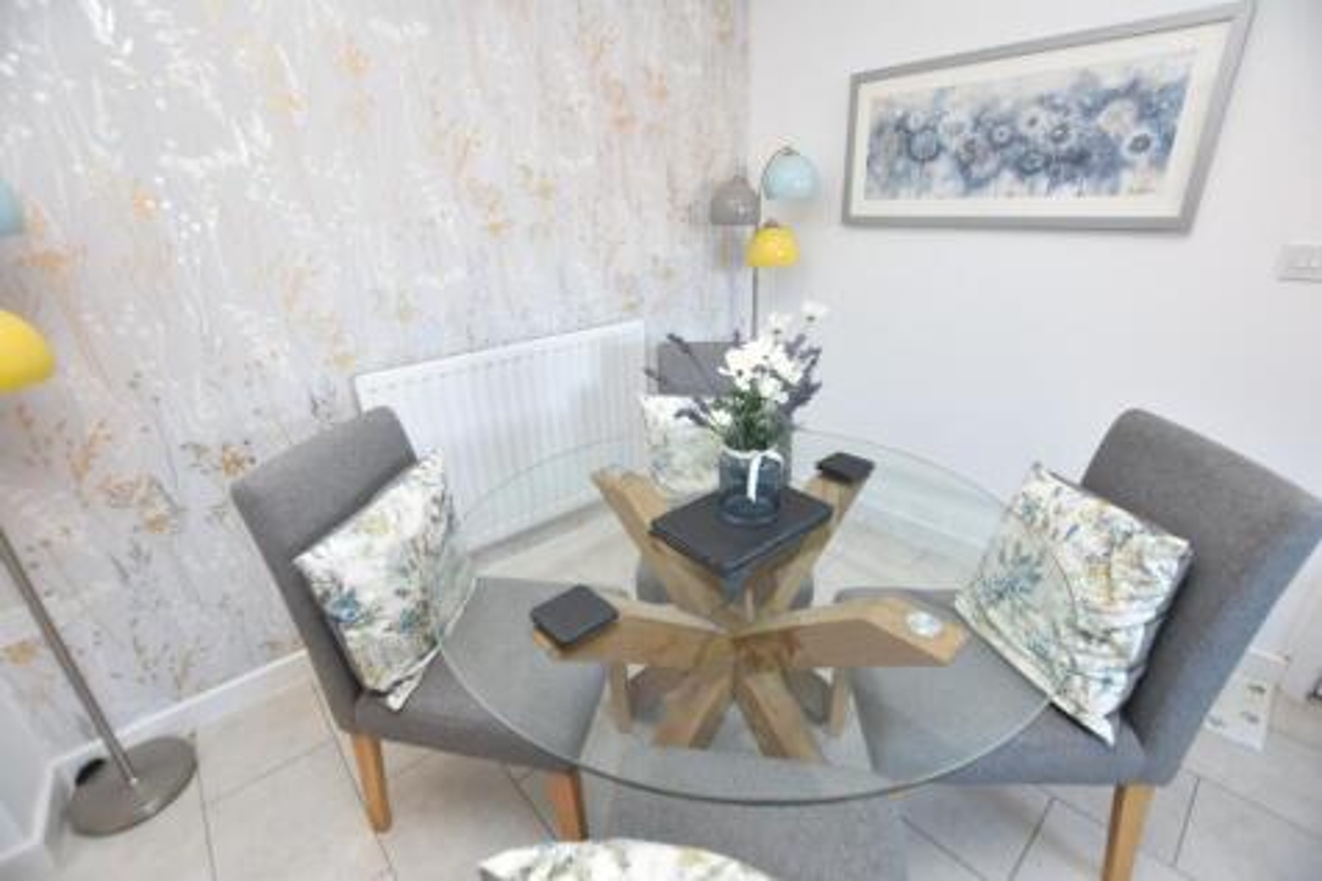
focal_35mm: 15
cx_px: 661
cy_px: 440
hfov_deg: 100.4
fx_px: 551
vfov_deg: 77.3
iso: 280
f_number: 3.5
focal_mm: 10
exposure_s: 1/15
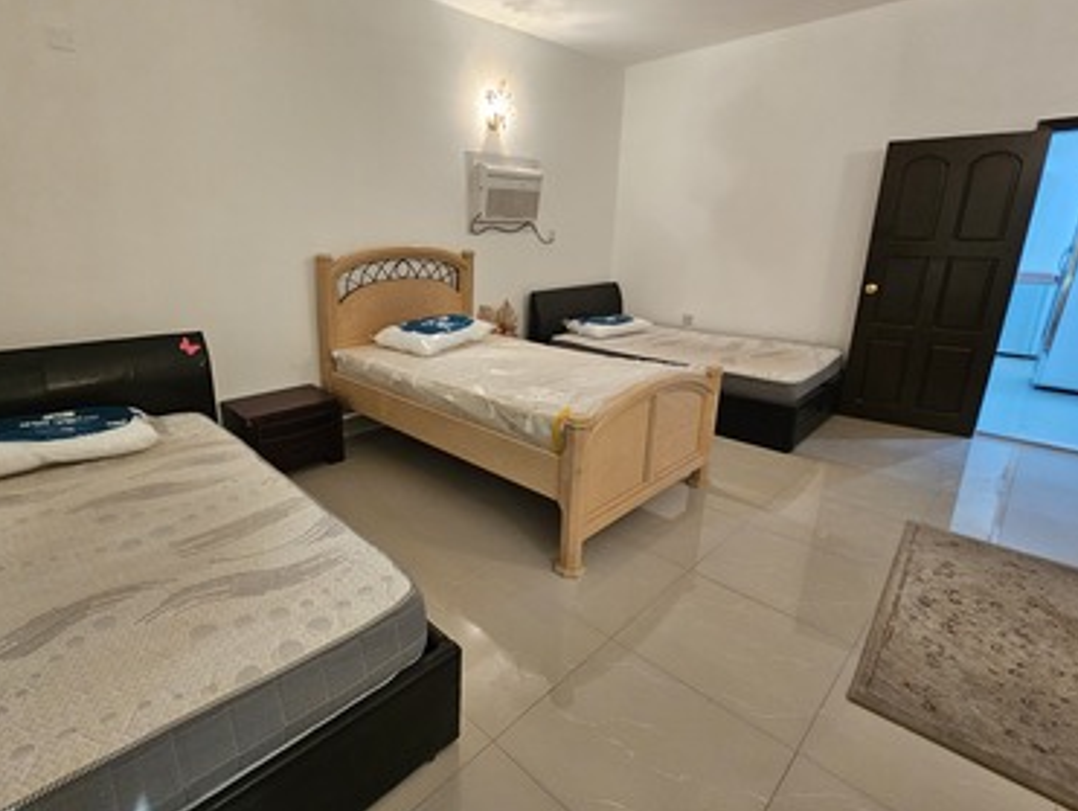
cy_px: 382
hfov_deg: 93.8
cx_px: 461
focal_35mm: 16
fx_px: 499
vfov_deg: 78.1
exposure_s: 1/50
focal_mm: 2.2
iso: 320
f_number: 2.2
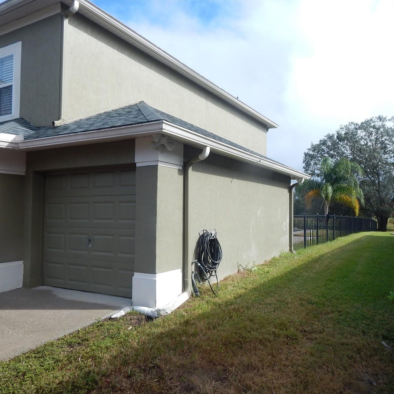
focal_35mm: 26
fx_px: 335
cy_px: 197
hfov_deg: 60.6
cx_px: 231
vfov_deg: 60.9
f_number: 3
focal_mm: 4
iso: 125
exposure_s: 1/1500
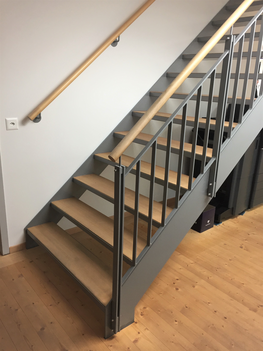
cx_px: 132
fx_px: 294
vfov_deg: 61.7
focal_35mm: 29
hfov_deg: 48.2
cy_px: 176
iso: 125
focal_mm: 4.15
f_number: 2.2
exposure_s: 1/33
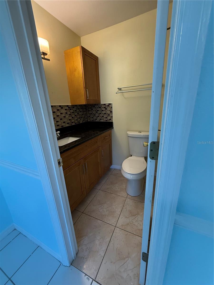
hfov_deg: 85.7
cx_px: 107
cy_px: 142
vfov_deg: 102.1
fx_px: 115
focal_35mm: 14
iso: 250
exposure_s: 1/60
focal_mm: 2.22
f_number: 2.2
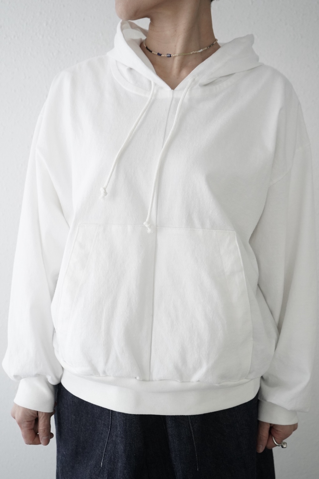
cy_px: 240
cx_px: 160
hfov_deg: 36.8
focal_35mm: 36
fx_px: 479
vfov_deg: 53.2
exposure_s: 1/160
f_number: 5.6
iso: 5000
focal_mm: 36
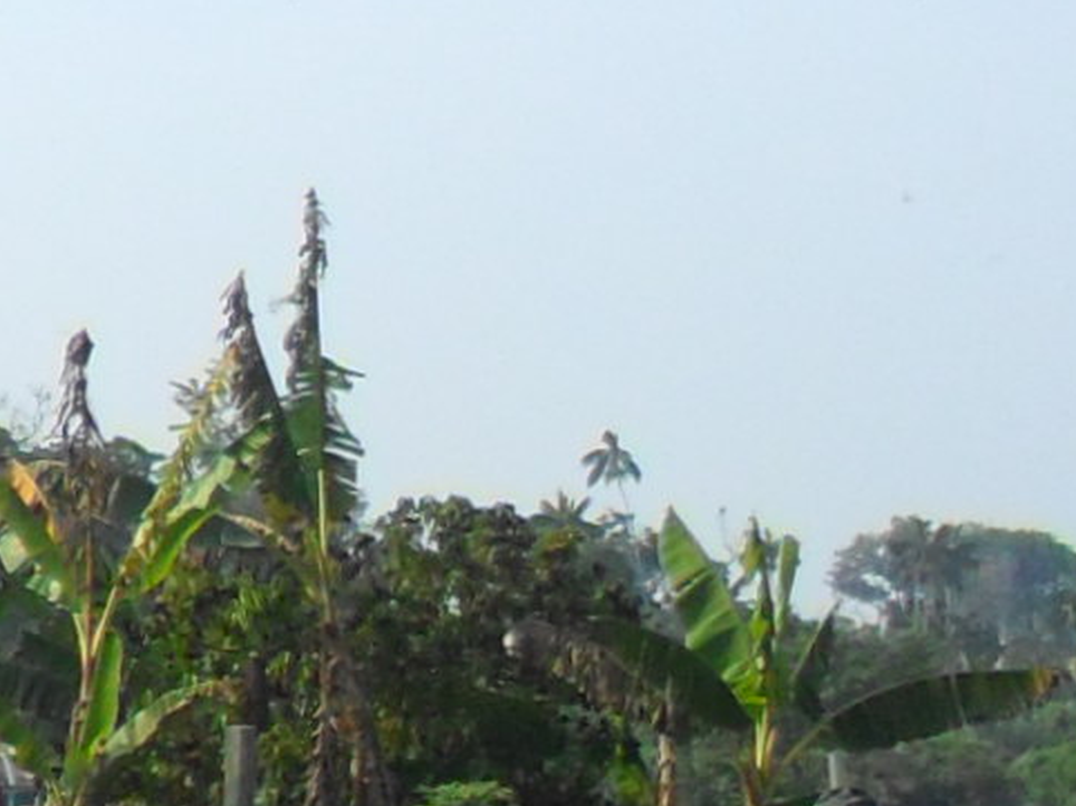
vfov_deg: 7.9
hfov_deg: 10.4
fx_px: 5686
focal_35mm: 183
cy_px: 1224
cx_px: -538
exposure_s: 1/1000
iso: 80
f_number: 3.5
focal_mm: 4.9
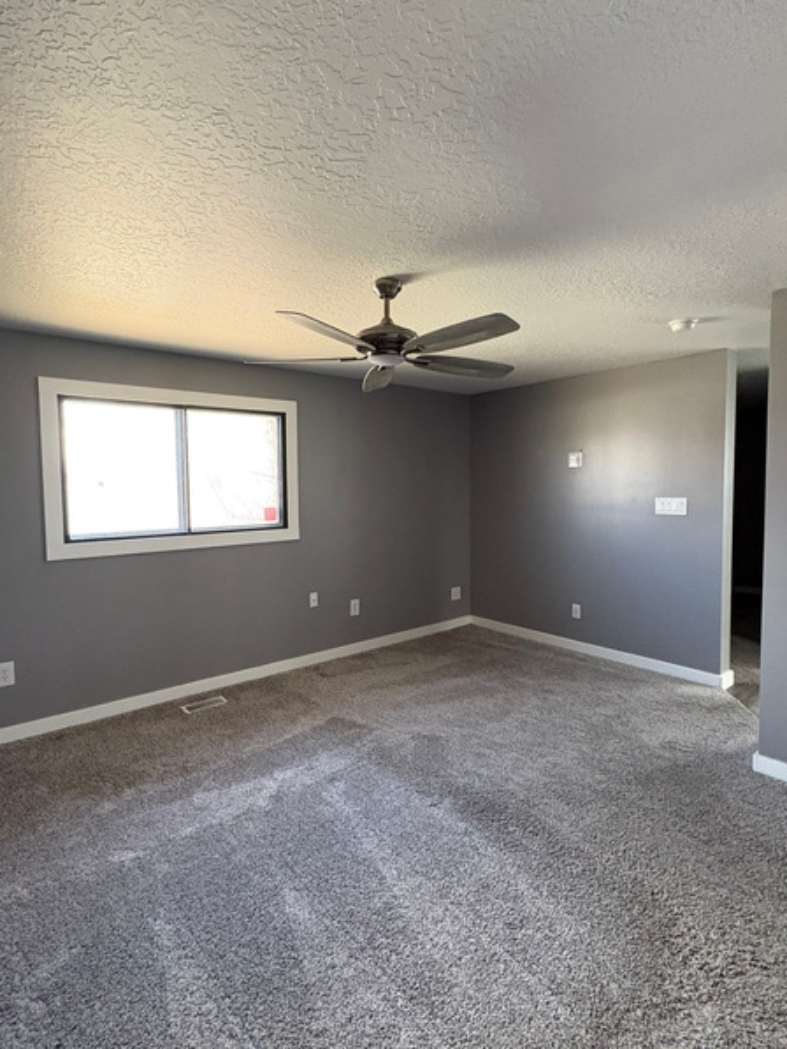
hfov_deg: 71.6
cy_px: 513
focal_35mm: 18
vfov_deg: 87.7
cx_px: 372
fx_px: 545
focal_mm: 2.22
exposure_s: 1/60
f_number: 2.2
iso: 500
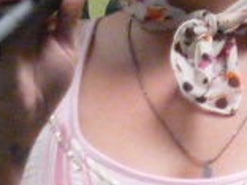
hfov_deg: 1.0
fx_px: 14777
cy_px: -171
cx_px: 135
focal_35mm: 2071
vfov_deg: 0.7
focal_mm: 51.5
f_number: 3.7
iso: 800
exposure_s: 1/160
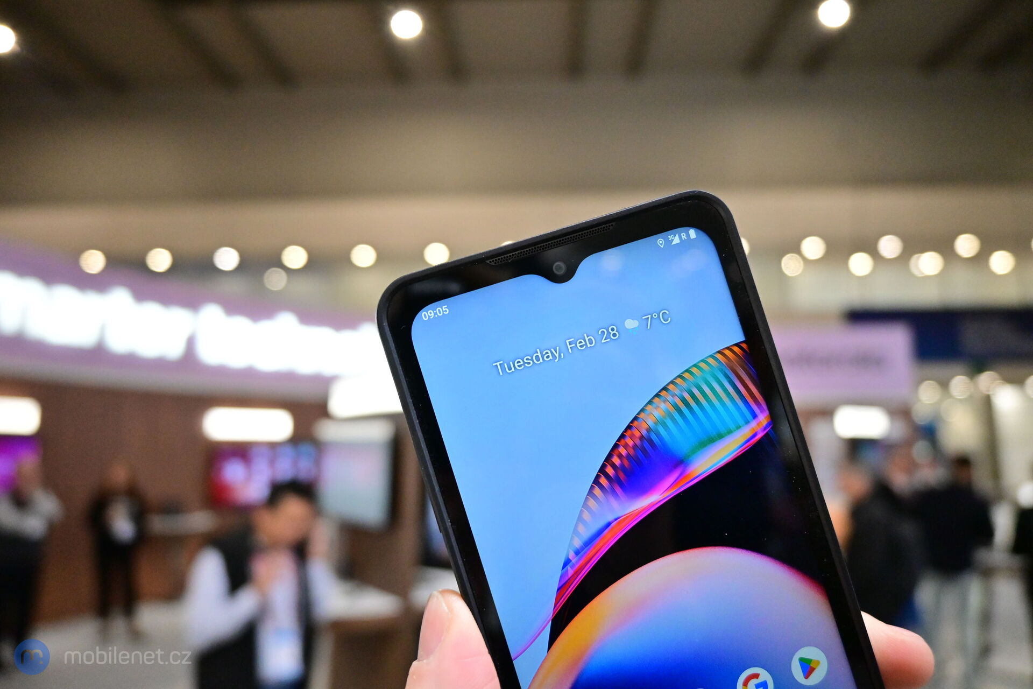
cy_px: 344
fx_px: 689
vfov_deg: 53.1
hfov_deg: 73.7
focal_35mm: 24
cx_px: 516
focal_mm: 16
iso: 2500
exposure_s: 1/400
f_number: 3.5
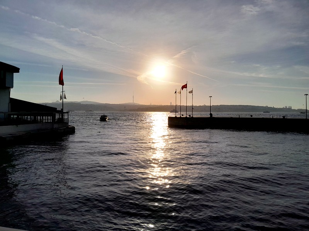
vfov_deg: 53.1
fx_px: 232
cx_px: 154
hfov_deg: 67.3
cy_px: 116
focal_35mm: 26
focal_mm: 3.98
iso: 40
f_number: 1.8
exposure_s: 1/2725
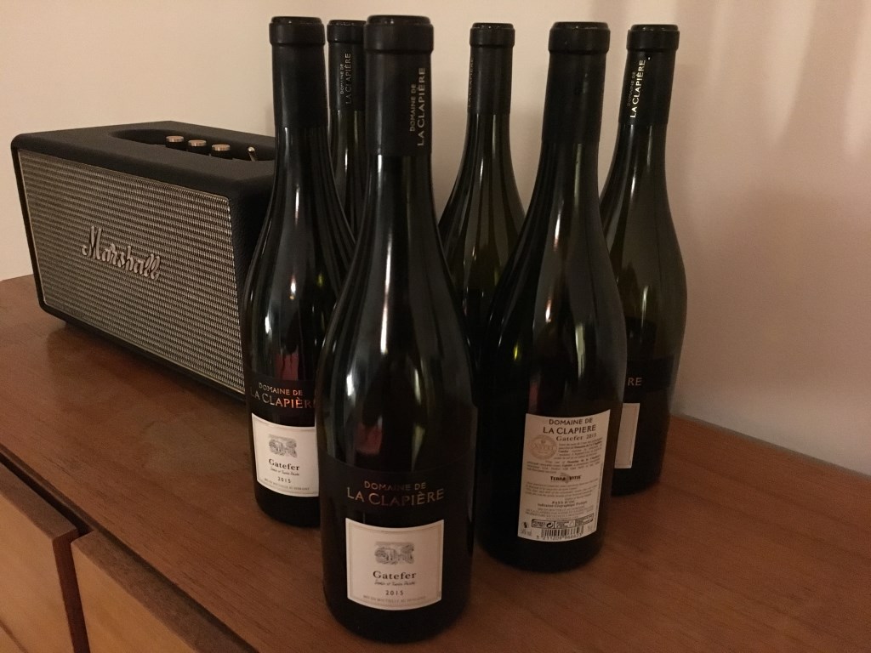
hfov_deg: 61.7
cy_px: 326
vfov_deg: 48.2
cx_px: 436
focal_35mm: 29
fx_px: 730
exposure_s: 1/17
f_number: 2.2
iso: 1000
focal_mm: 4.15
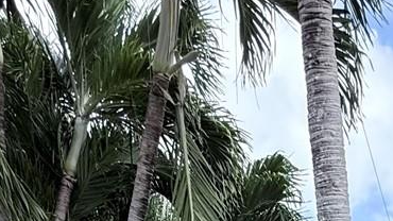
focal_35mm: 66
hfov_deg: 30.3
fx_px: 688
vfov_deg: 12.6
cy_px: 580
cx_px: 364
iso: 64
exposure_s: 1/888
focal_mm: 2.22
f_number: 2.2
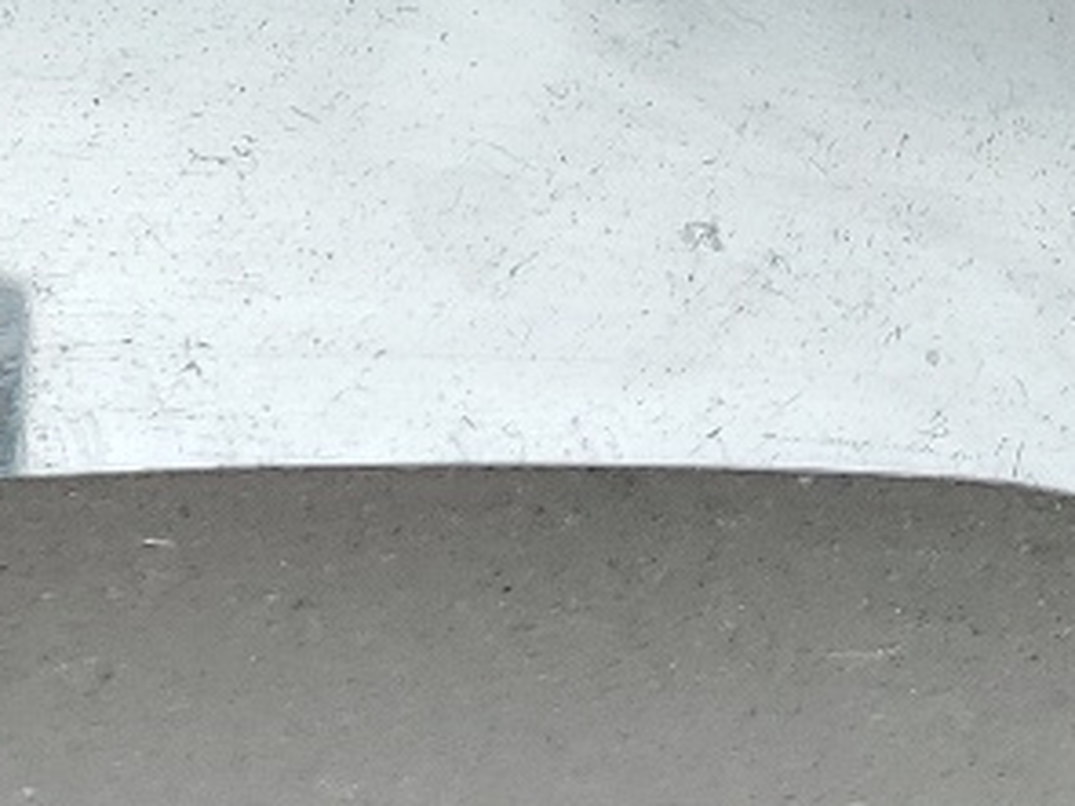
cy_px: -755
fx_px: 4377
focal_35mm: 141
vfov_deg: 9.8
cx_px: -339
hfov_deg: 13.5
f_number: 1.5
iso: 50
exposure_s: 1/130
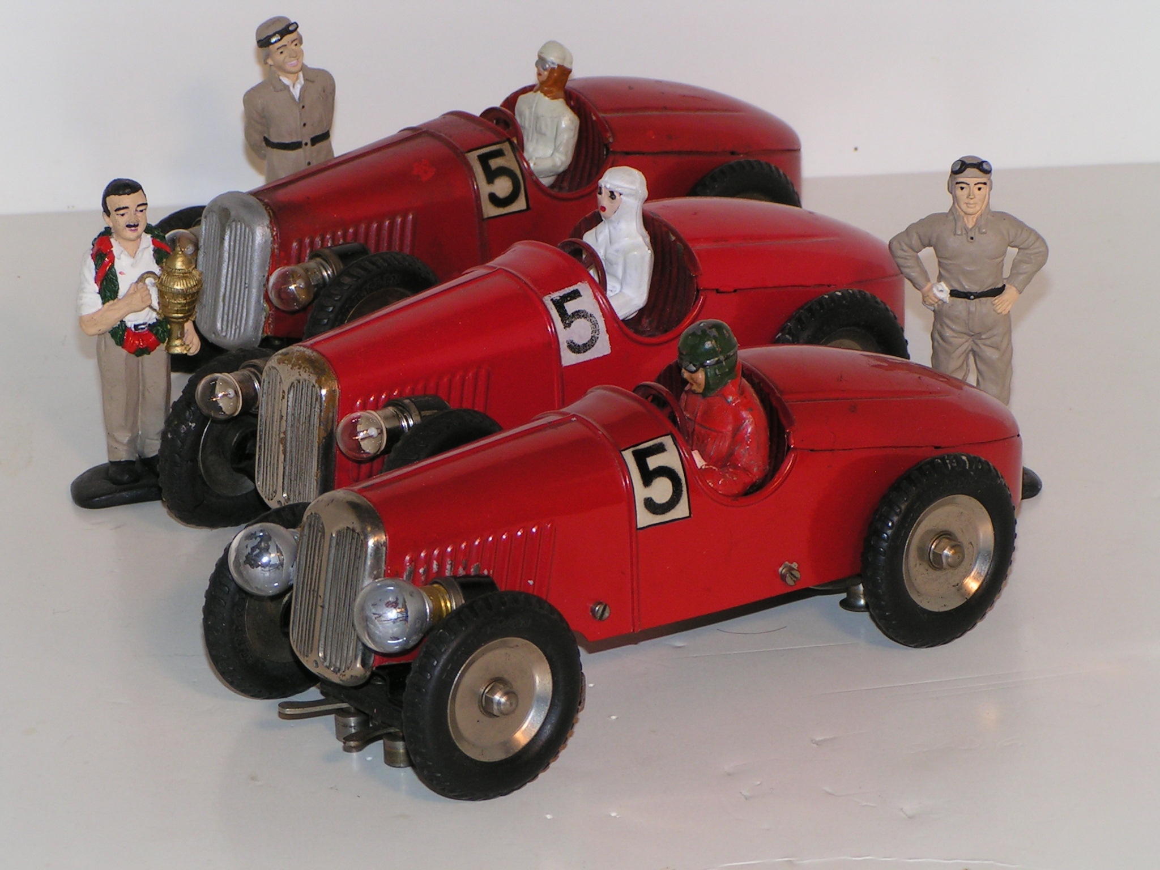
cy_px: 435
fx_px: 4792
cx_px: 580
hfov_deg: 13.8
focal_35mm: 143
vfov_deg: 10.4
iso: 50
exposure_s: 1/160
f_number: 5.6
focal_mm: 21.9
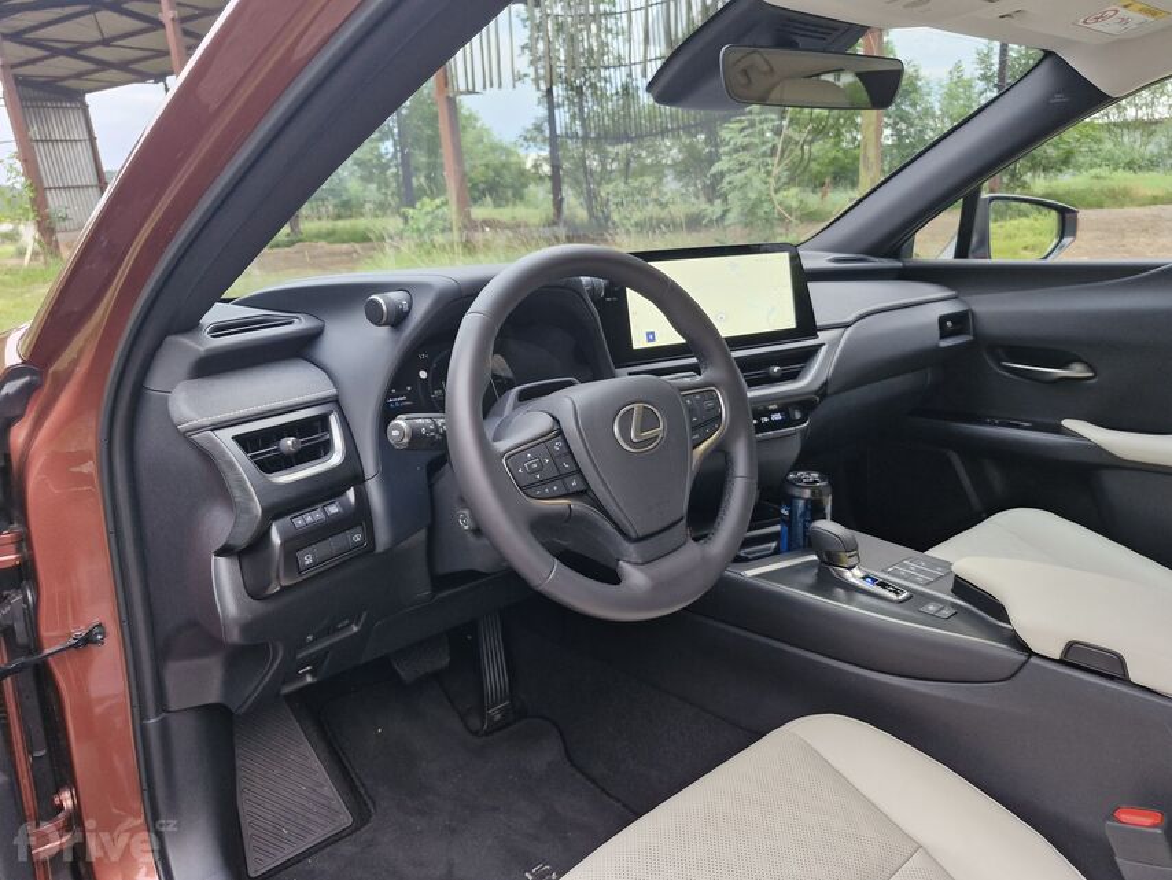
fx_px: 779
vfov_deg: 58.9
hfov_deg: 73.9
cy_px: 440
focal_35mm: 23
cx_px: 586
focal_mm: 5.54
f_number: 1.8
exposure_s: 1/100
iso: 320
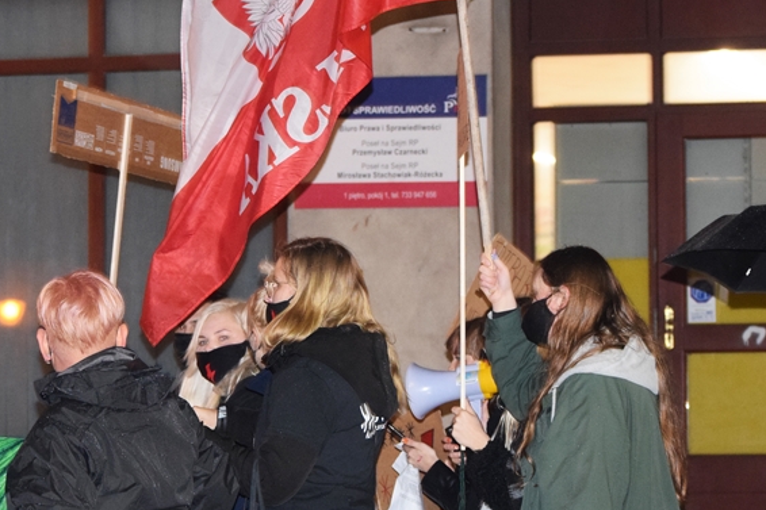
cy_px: 198
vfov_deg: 12.0
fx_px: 2418
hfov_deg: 18.0
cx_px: 307
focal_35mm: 114
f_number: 4
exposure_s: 1/60
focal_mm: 55
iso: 2200
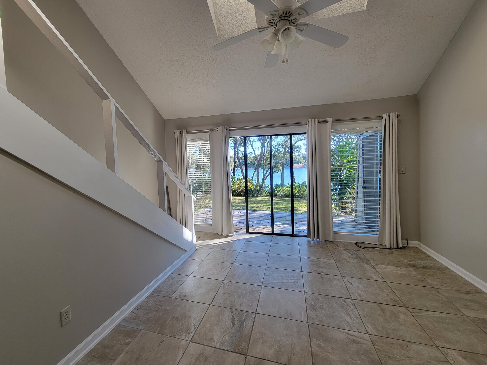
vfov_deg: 85.5
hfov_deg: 101.9
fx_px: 197
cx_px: 225
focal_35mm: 14
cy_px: 170
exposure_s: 1/120
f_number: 2.2
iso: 80
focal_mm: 2.2
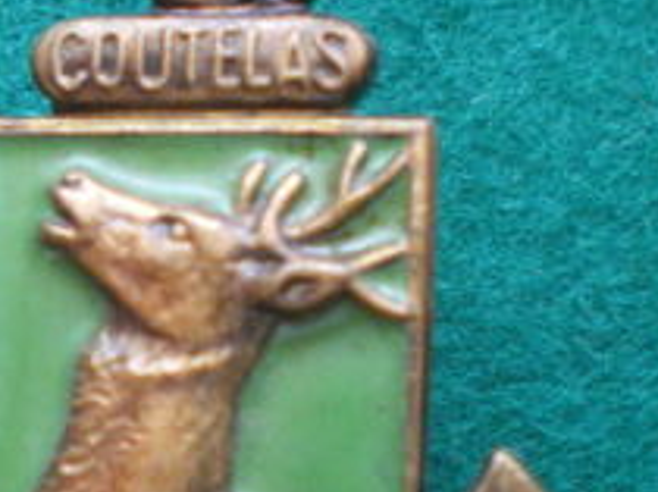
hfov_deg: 22.1
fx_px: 1652
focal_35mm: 87
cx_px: 91
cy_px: 313
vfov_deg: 16.9
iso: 400
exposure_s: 1/25
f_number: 3.1
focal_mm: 6.3
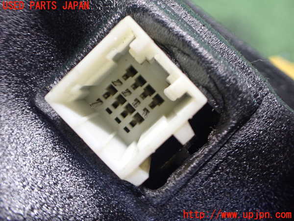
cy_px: 110
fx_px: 255
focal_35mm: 30
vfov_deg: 46.8
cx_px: 147
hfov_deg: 60.0
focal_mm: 5.4
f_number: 2.3
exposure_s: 1/50
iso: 800
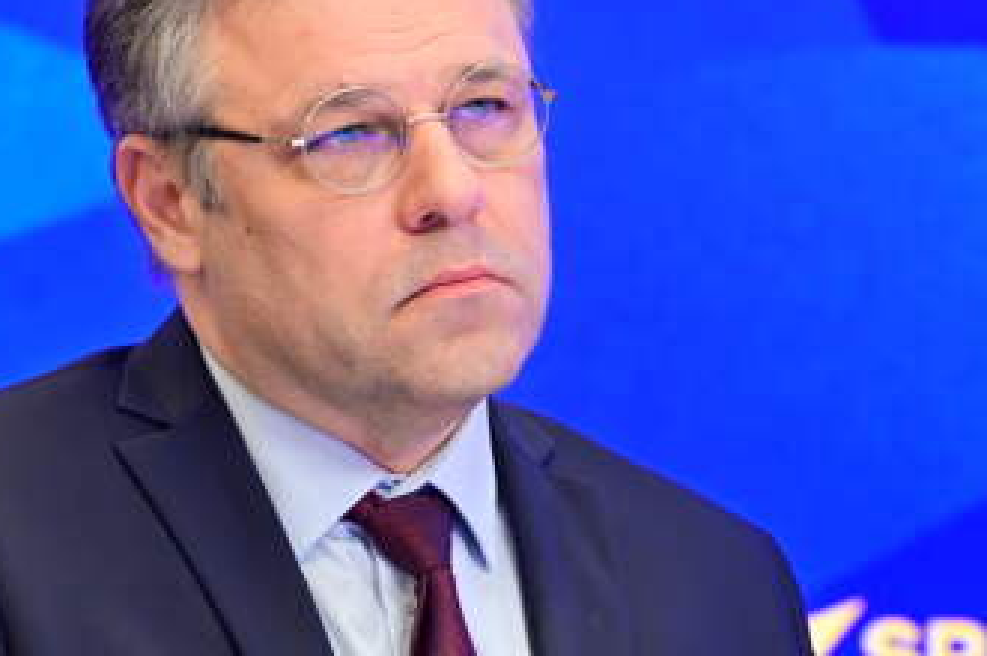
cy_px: 341
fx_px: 10271
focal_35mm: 375
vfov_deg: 3.7
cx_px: 456
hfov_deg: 5.5
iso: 4000
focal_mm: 200
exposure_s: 1/100
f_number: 5.6
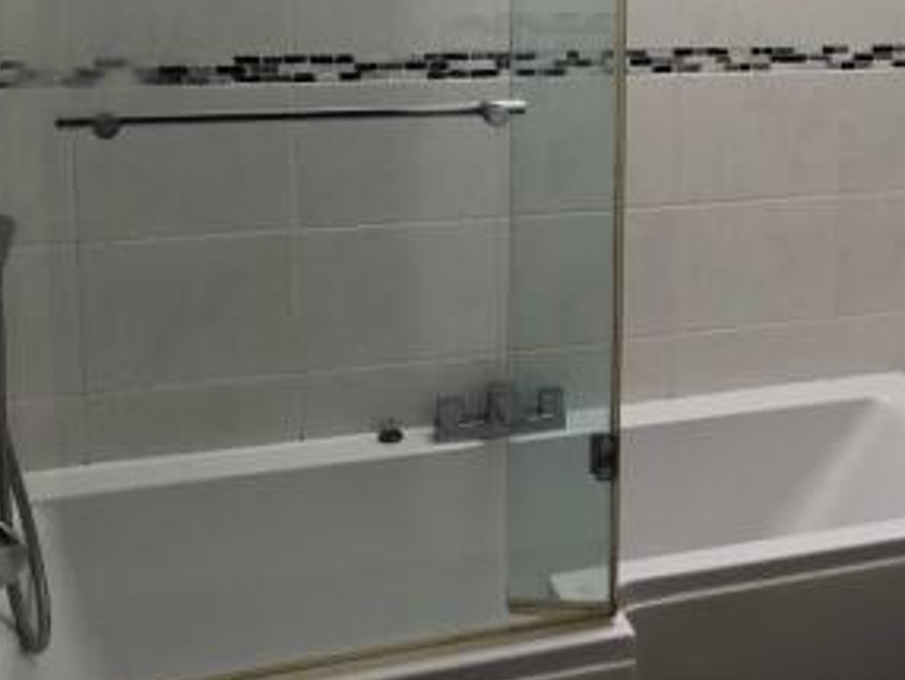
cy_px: 122
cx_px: 824
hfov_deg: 32.0
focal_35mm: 57
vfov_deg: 25.2
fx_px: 1491
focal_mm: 3.99
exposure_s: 1/33
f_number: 1.8
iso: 32
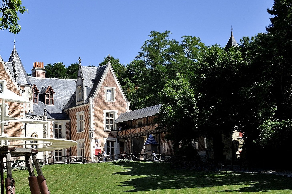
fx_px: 827
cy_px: 154
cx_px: 96
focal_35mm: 102
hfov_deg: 20.0
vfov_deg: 13.3
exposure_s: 1/320
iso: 200
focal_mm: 62
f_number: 9
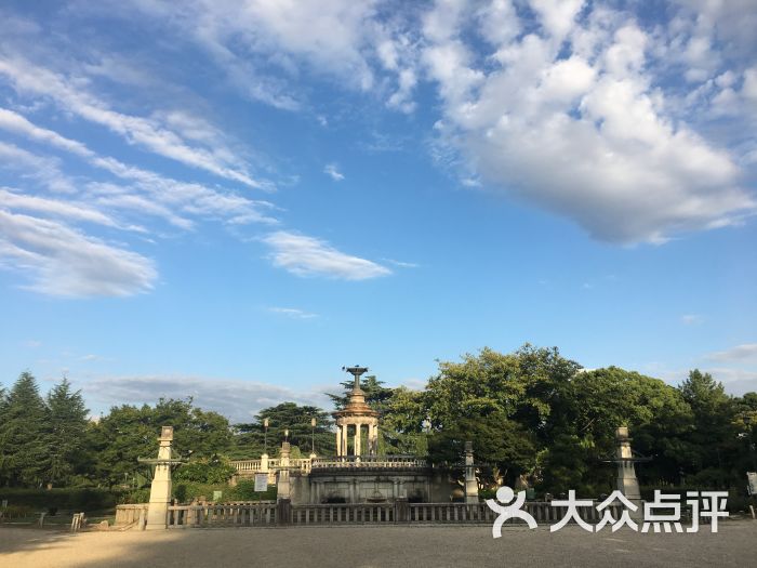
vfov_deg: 48.2
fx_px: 634
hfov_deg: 61.7
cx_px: 378
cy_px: 284
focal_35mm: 29
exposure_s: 1/1054
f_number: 2.2
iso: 25
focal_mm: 4.15
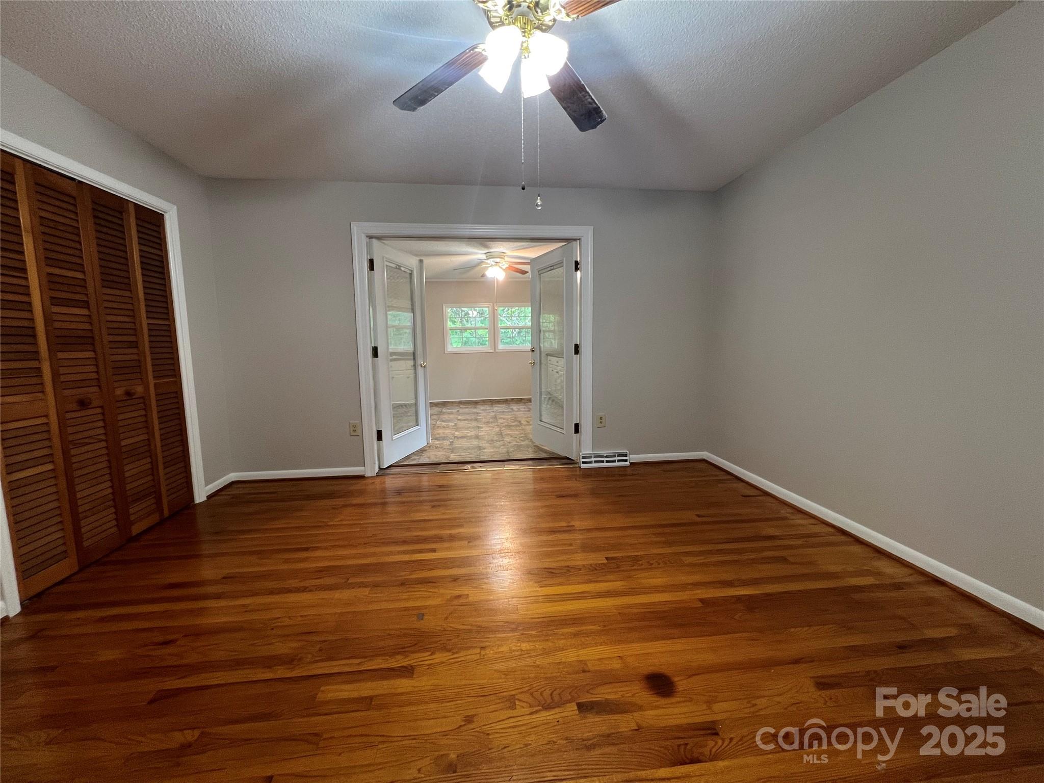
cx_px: 522
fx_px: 392
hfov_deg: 106.2
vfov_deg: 89.9
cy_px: 392
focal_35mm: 13
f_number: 1.8
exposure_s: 1/60
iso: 160
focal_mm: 1.57
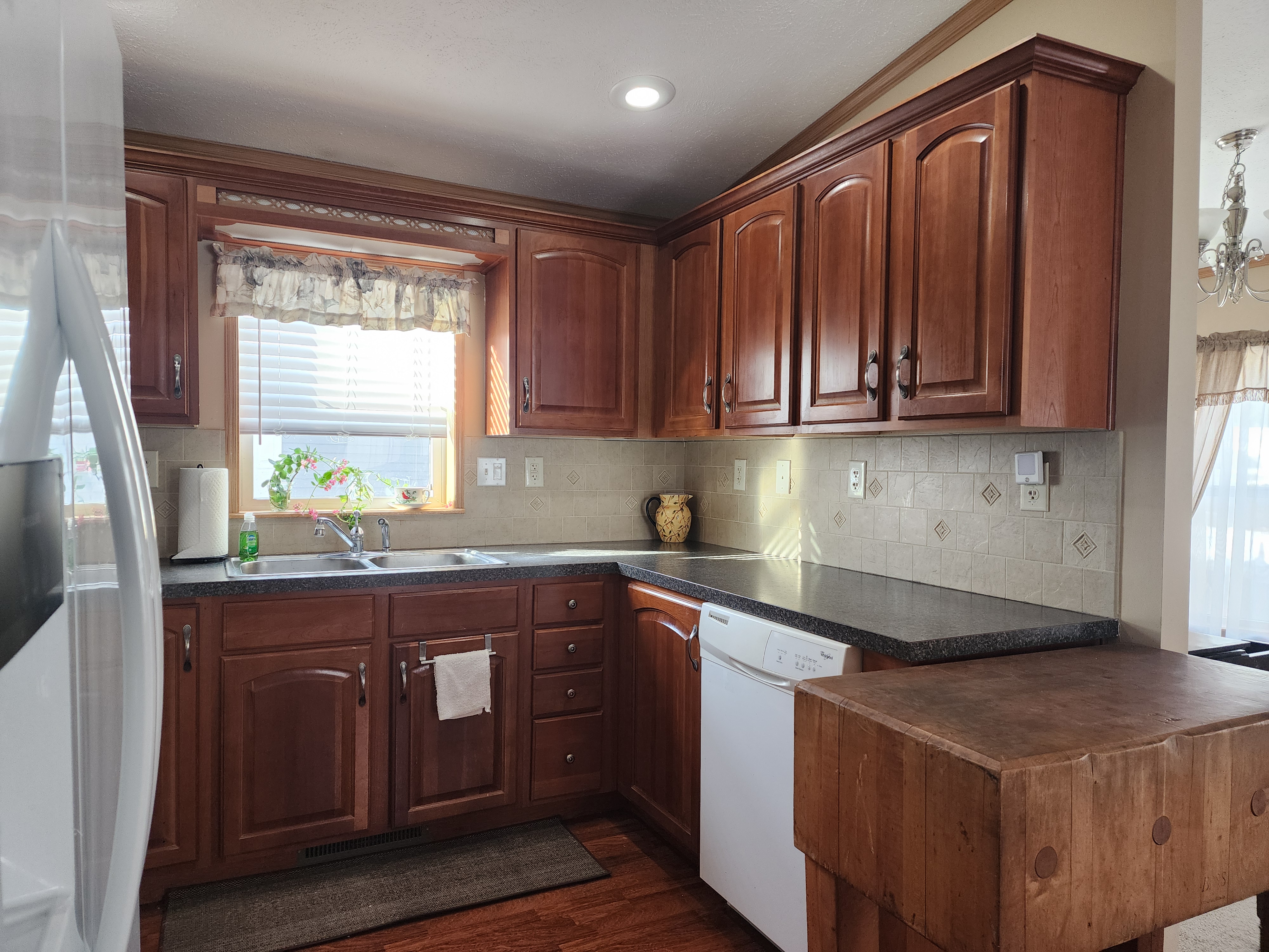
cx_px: 634
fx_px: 843
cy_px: 476
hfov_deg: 73.9
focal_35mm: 23
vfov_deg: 58.9
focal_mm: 6.4
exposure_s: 1/120
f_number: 1.8
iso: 200
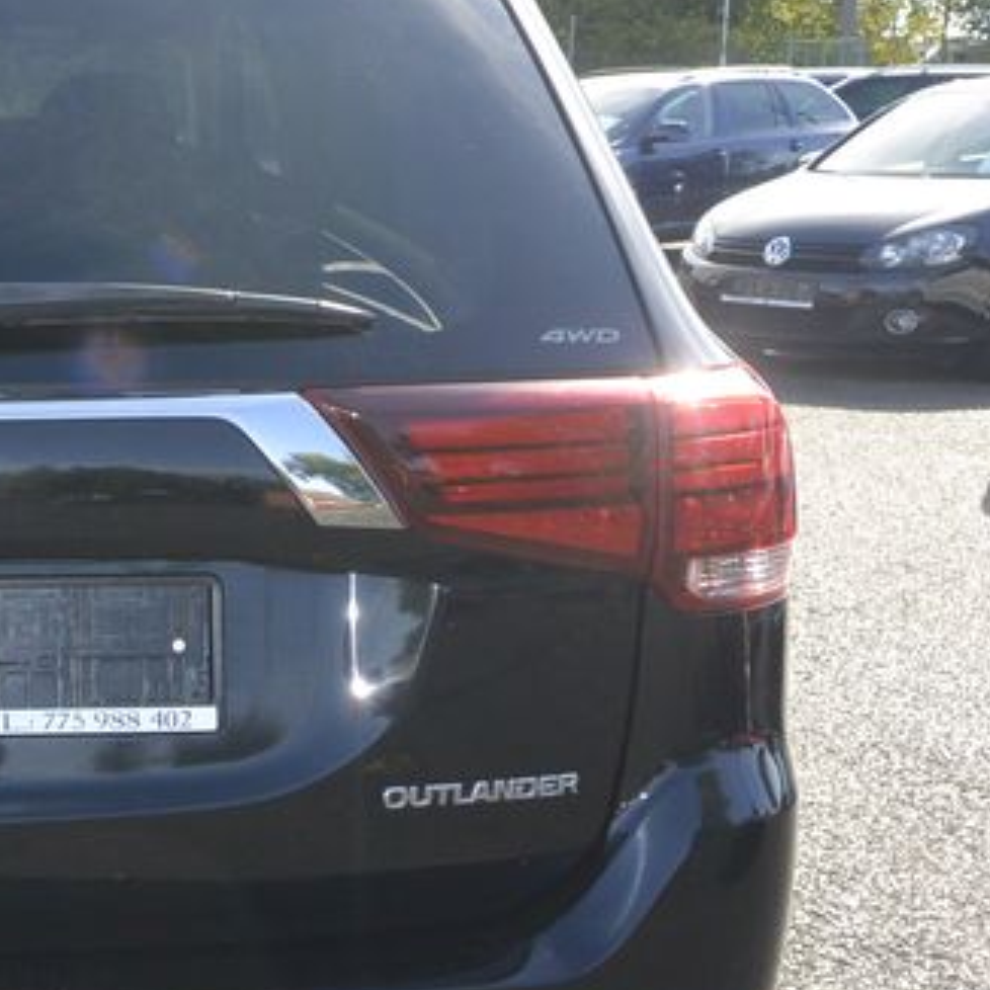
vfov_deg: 23.8
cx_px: -76
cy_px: 712
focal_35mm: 72
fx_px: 2330
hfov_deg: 22.7
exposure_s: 1/250
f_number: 5
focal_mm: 10
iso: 160
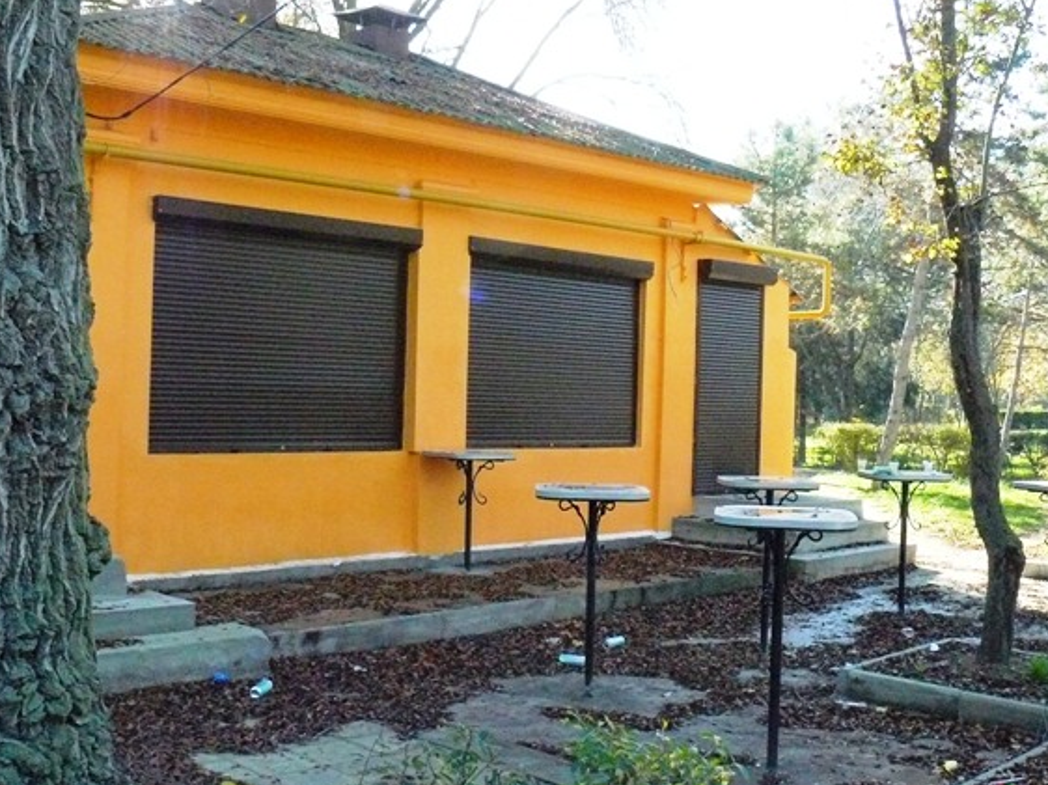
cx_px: 513
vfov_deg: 35.1
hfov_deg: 45.8
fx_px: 1241
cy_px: 365
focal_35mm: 41
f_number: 5.6
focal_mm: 6
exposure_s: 1/320
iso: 800
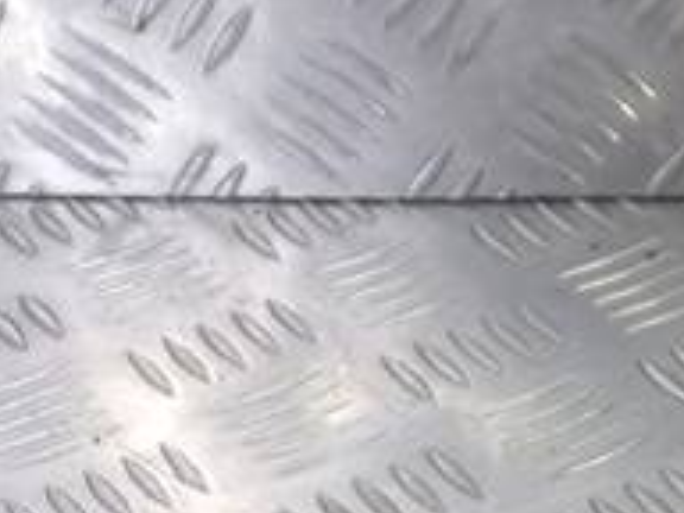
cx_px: 1582
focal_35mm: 133
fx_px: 2628
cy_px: 898
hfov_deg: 12.2
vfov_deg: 10.5
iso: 64
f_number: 1.8
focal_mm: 4.6
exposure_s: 1/50
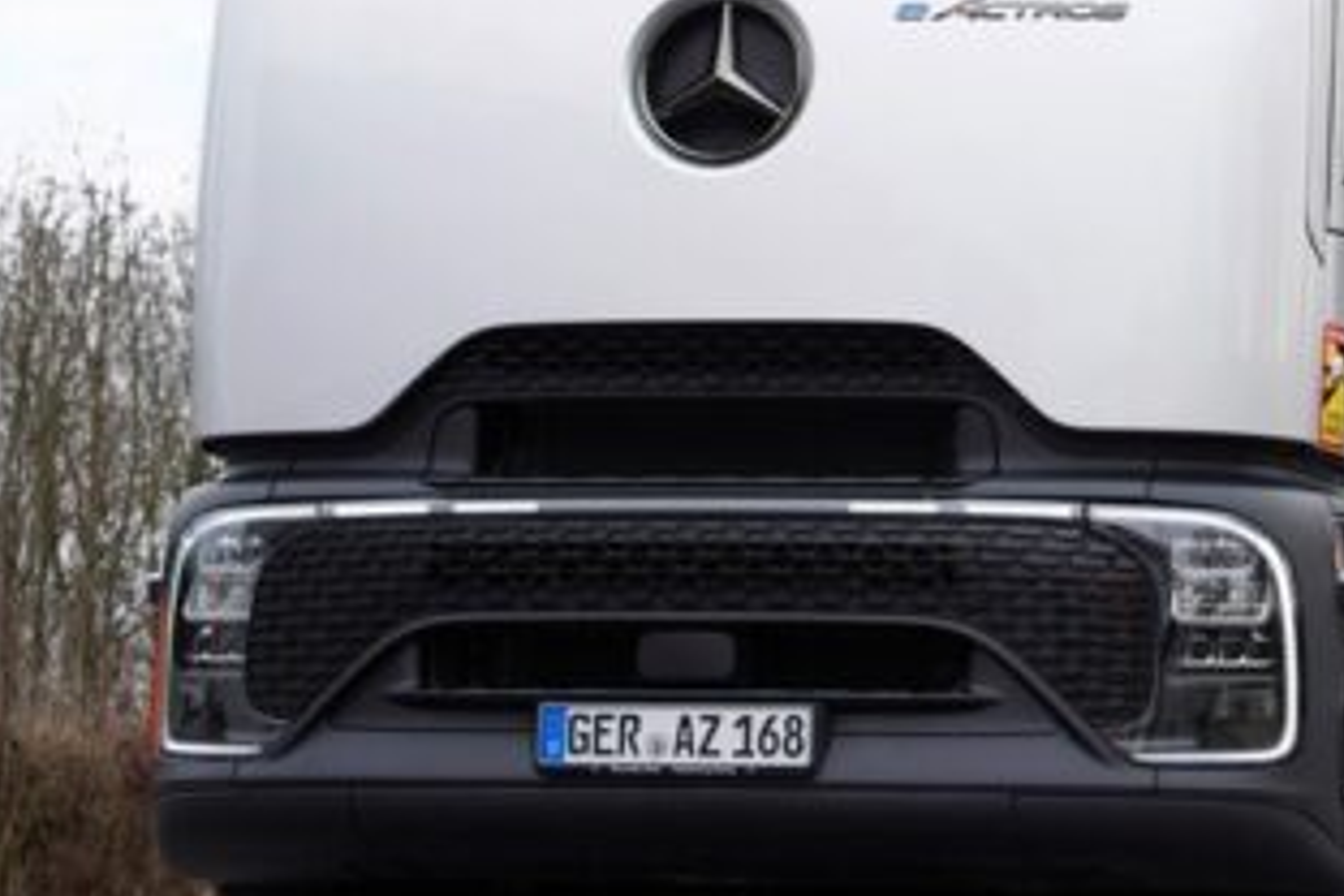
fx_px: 3957
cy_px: -52
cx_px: 1400
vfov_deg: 12.7
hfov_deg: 18.7
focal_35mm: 106
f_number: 4.5
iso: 100
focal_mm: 43
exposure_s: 1/125
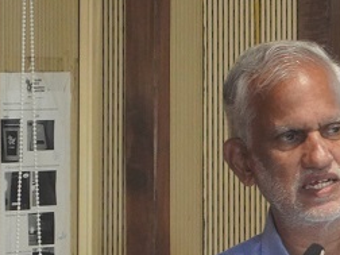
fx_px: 7632
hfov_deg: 2.6
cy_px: 291
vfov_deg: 1.9
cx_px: 336
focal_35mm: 777
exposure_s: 1/60
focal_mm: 240
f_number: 6.3
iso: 12800
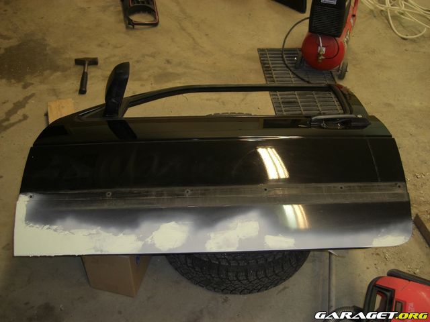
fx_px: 472
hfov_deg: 49.0
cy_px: 161
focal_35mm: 38
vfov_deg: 37.7
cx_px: 215
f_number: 2.8
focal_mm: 7.9
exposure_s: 1/30
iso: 100
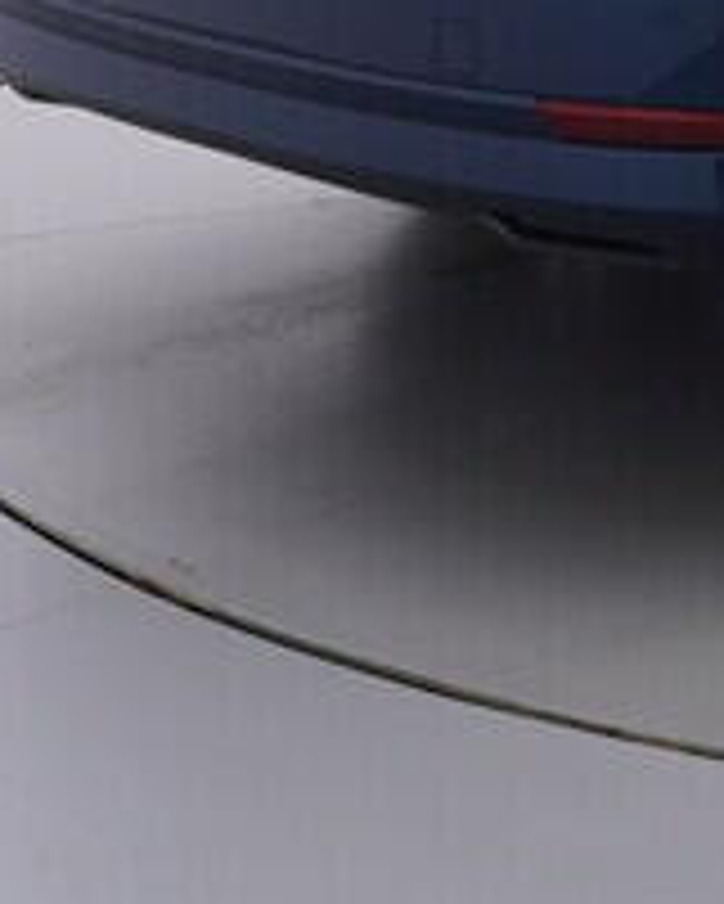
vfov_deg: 16.7
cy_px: -315
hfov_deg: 12.9
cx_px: 1327
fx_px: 2874
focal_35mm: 107
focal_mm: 15
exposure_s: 1/80
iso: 200
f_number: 5
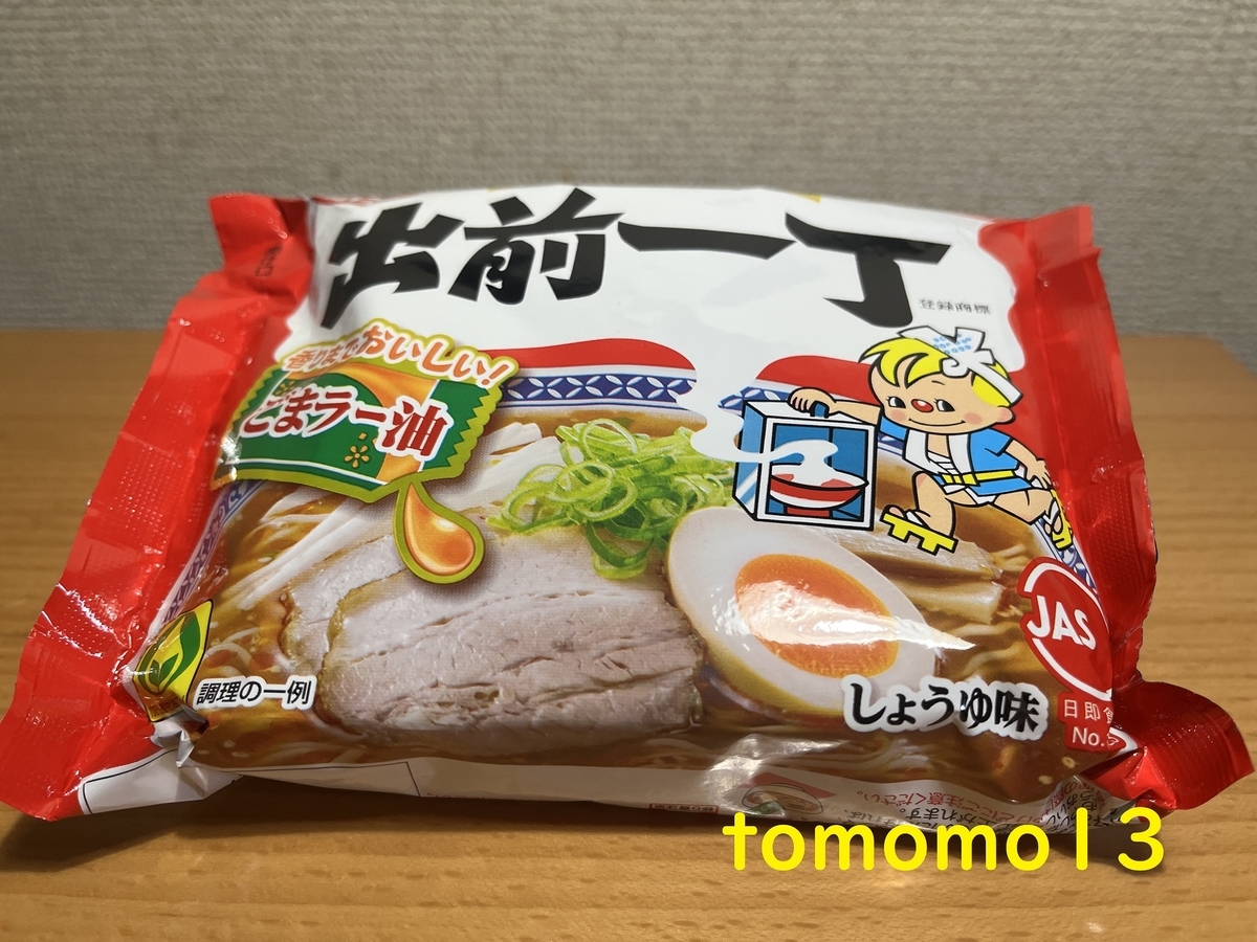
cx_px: 628
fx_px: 944
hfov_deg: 67.3
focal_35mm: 26
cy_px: 471
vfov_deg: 53.1
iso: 100
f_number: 1.6
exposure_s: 1/100
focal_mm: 5.1
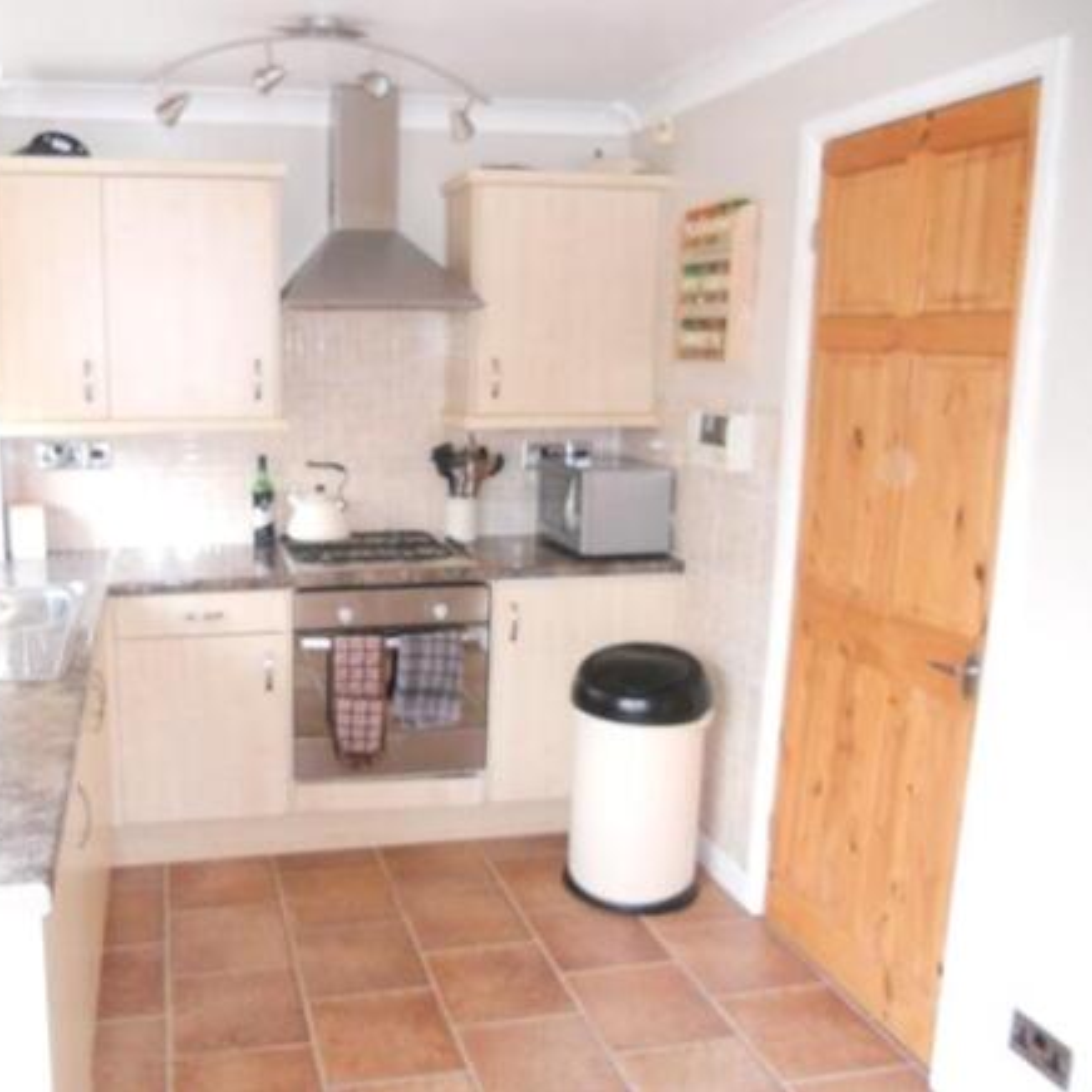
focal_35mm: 32
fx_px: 1142
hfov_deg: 50.3
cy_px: 546
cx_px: 373
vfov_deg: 51.1
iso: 400
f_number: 3.2
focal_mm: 4.9
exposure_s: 1/20
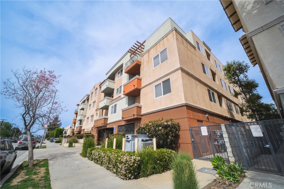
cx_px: 142
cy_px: 94
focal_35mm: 14
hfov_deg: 104.2
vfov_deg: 81.2
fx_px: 110
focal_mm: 9
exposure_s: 1/480
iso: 320
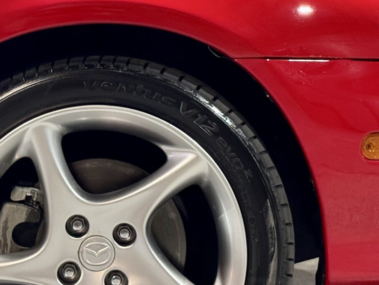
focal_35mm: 135
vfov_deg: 11.0
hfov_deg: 14.6
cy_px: 105
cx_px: 110
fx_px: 1478
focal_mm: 6.76
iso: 500
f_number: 1.78
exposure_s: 1/33
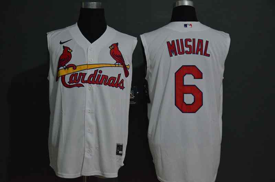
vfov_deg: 18.1
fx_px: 572
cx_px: 138
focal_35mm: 75
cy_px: 91
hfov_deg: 27.0
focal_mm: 50
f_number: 5
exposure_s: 1/100
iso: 4000
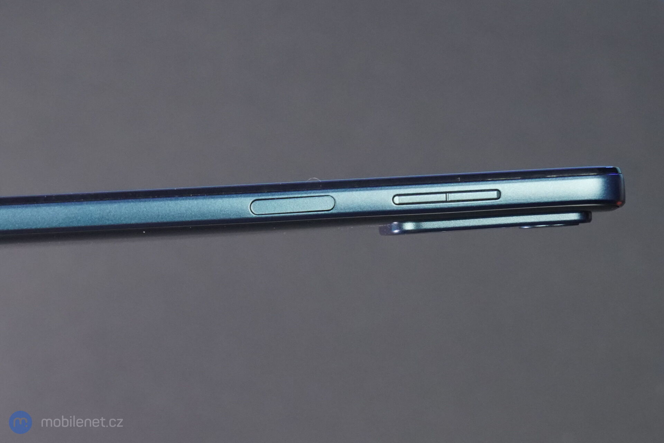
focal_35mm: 53
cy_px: 222
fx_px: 977
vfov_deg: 25.5
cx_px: 332
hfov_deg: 37.5
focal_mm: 53
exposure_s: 1/125
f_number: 9
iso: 4000
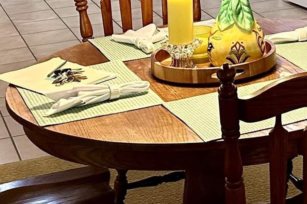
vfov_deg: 11.8
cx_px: 301
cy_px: -138
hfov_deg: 18.3
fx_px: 929
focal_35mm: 109
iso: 320
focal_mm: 6.86
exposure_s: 1/60
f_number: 1.78
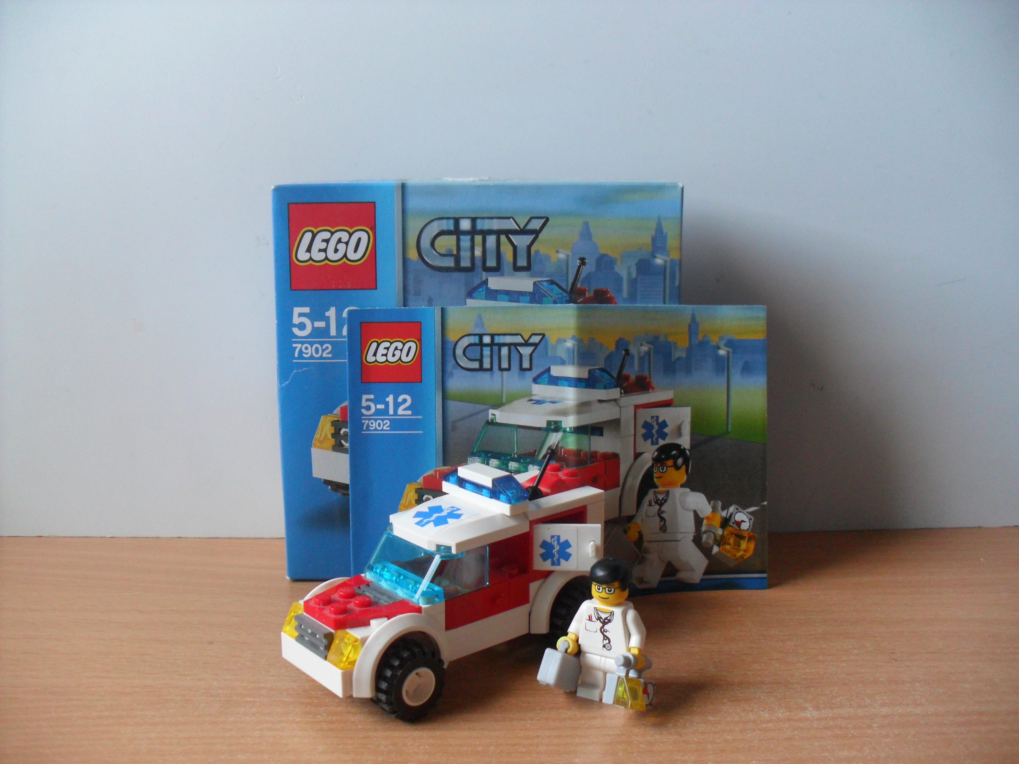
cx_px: 510
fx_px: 1030
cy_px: 382
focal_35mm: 35
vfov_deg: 40.7
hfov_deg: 52.6
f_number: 3
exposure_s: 1/20
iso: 200
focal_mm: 6.3
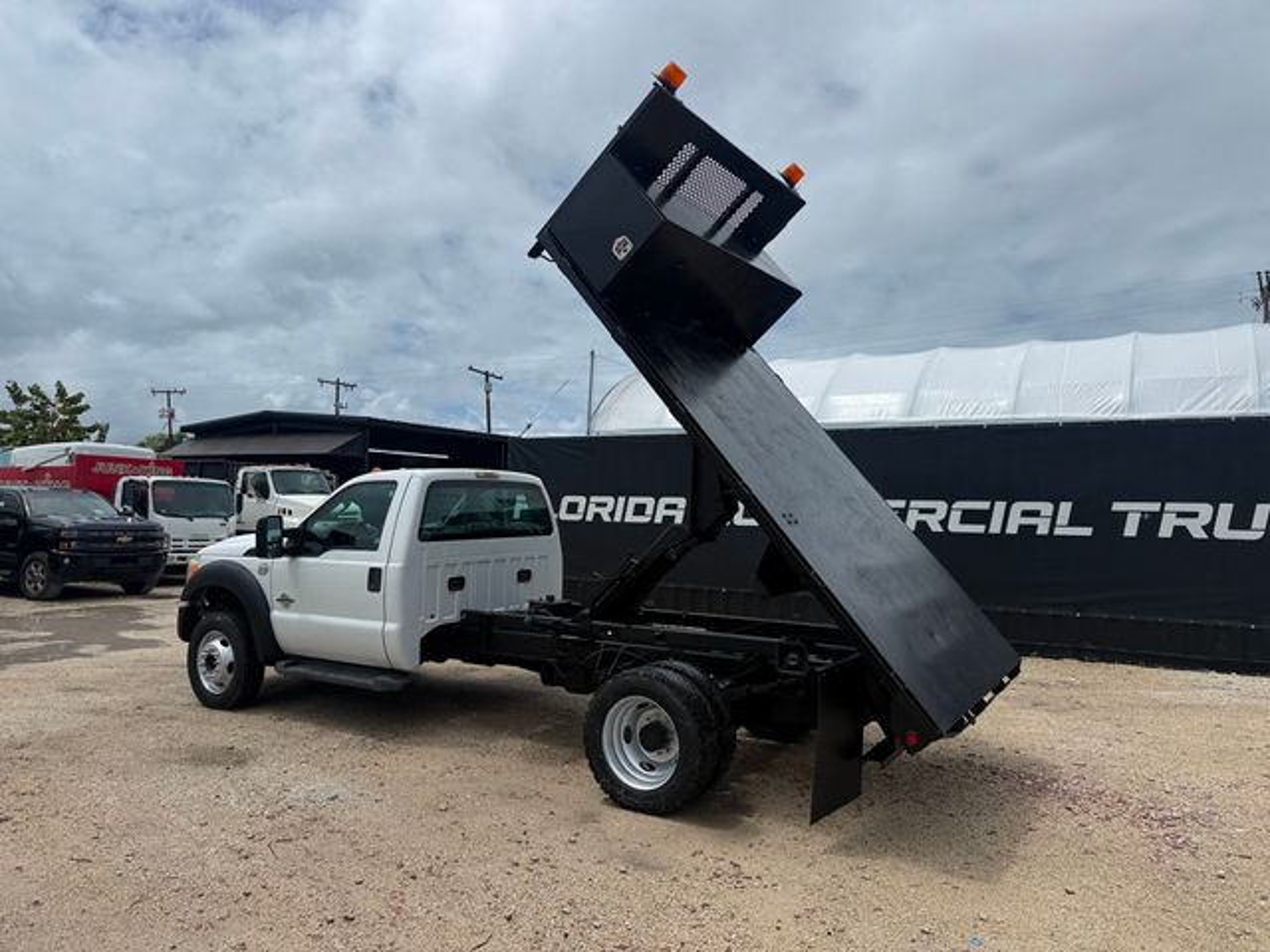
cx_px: 635
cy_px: 476
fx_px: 881
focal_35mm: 24
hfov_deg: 71.6
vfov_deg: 56.8
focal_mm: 6.76
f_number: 1.78
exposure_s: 1/10309
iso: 80
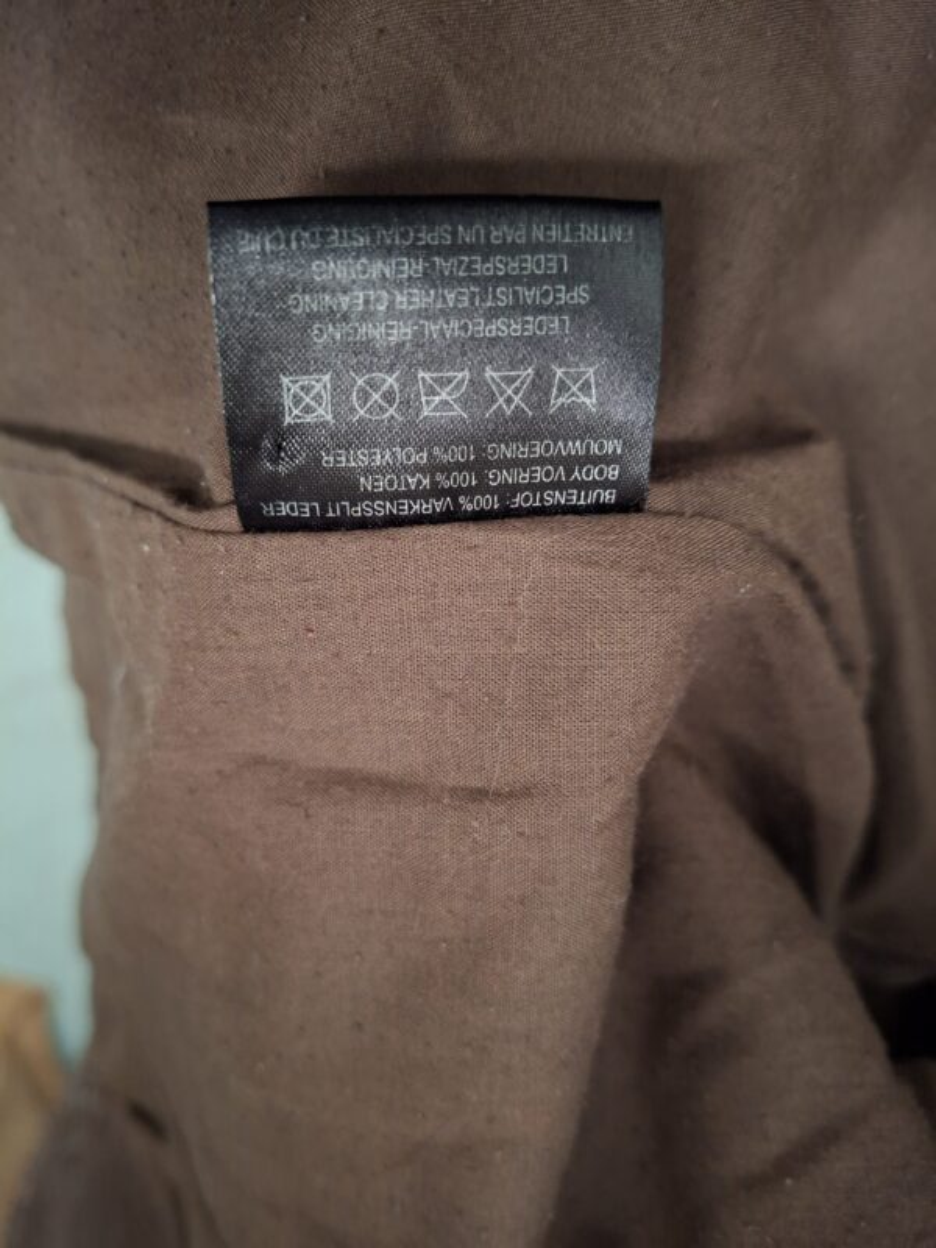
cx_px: 468
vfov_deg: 73.9
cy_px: 624
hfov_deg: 58.9
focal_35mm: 23
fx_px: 829
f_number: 1.8
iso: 1000
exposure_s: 1/20
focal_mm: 5.54
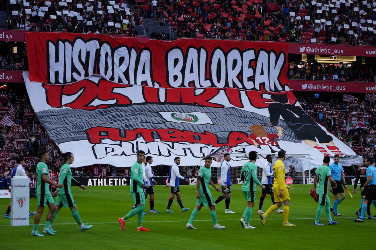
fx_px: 1044
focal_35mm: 100
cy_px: 125
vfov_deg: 13.7
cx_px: 188
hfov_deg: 20.4
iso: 800
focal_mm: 100
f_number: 4.5
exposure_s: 1/500
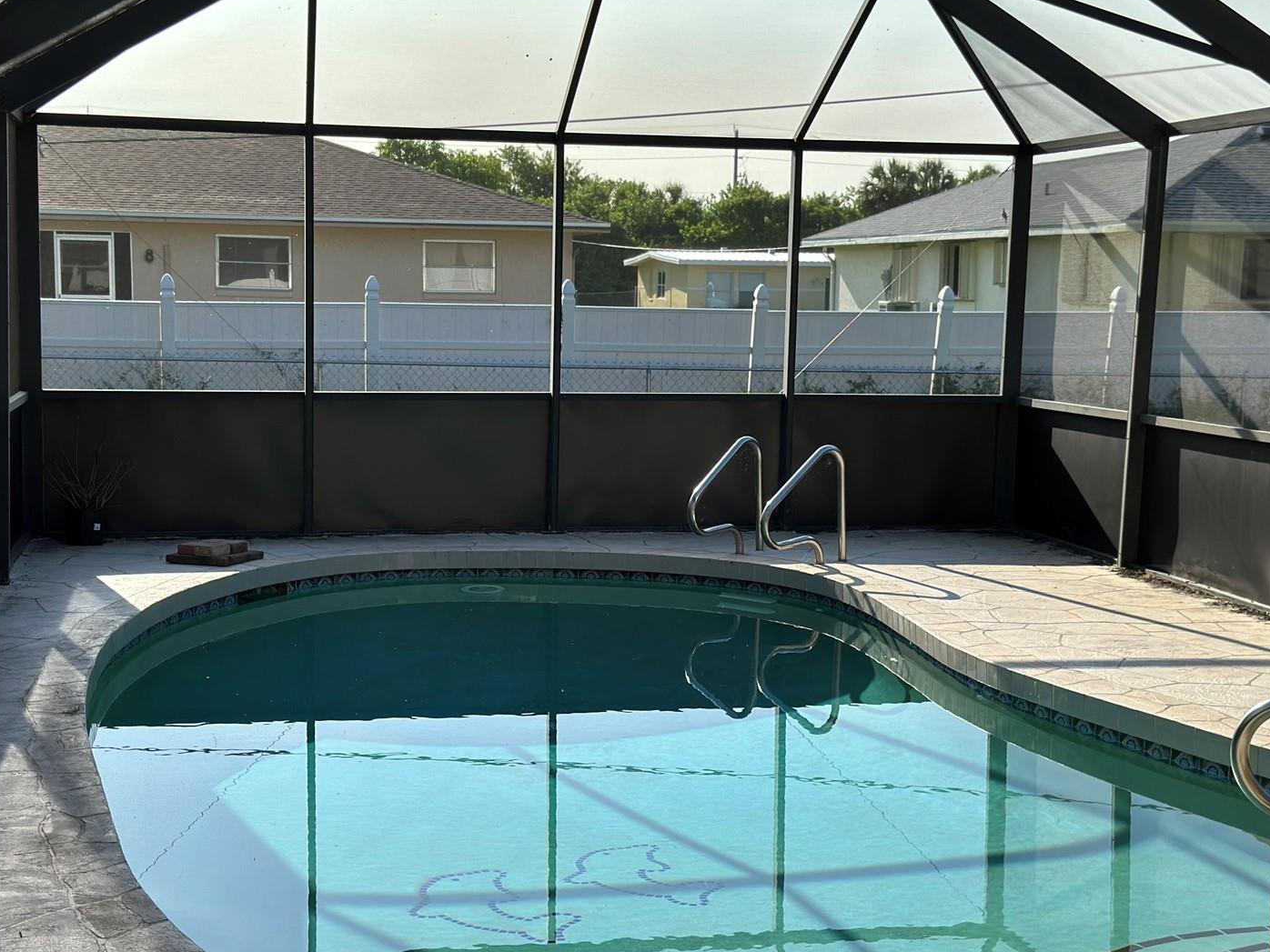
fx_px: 2018
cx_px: 632
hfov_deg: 34.9
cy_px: 508
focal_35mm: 55
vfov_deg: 26.6
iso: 80
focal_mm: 6.86
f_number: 1.78
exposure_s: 1/2667
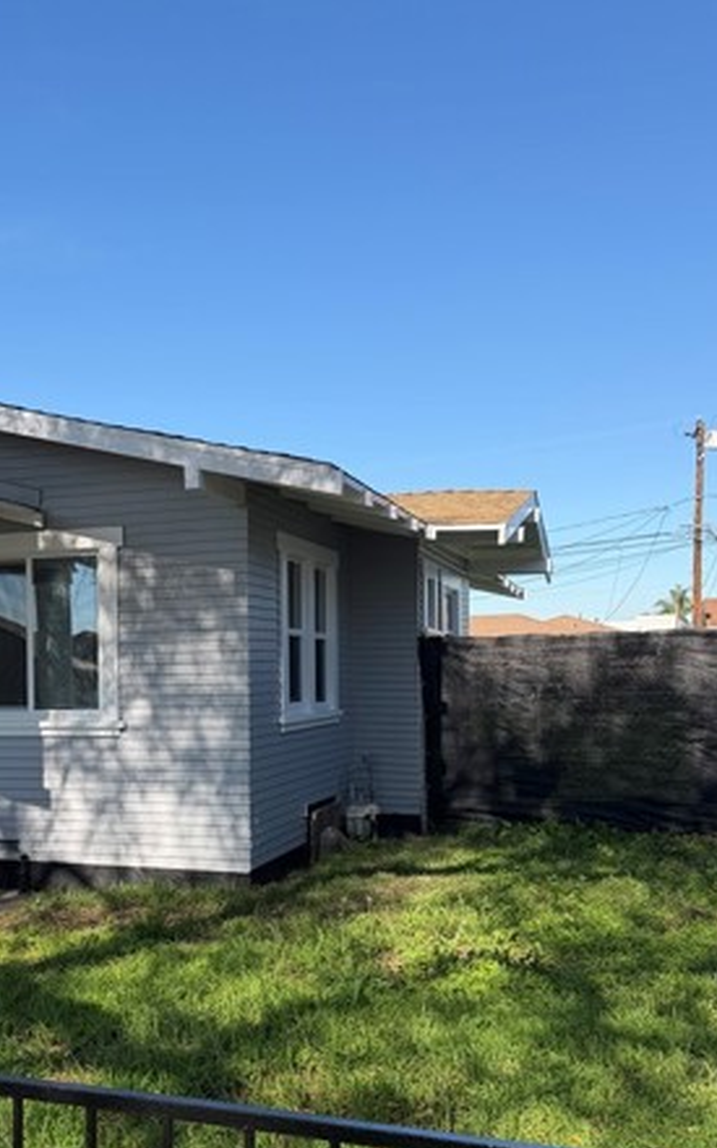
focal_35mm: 37
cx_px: 206
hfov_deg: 33.9
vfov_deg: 52.3
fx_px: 1157
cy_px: 707
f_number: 1.78
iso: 80
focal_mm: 6.76
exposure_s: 1/2525
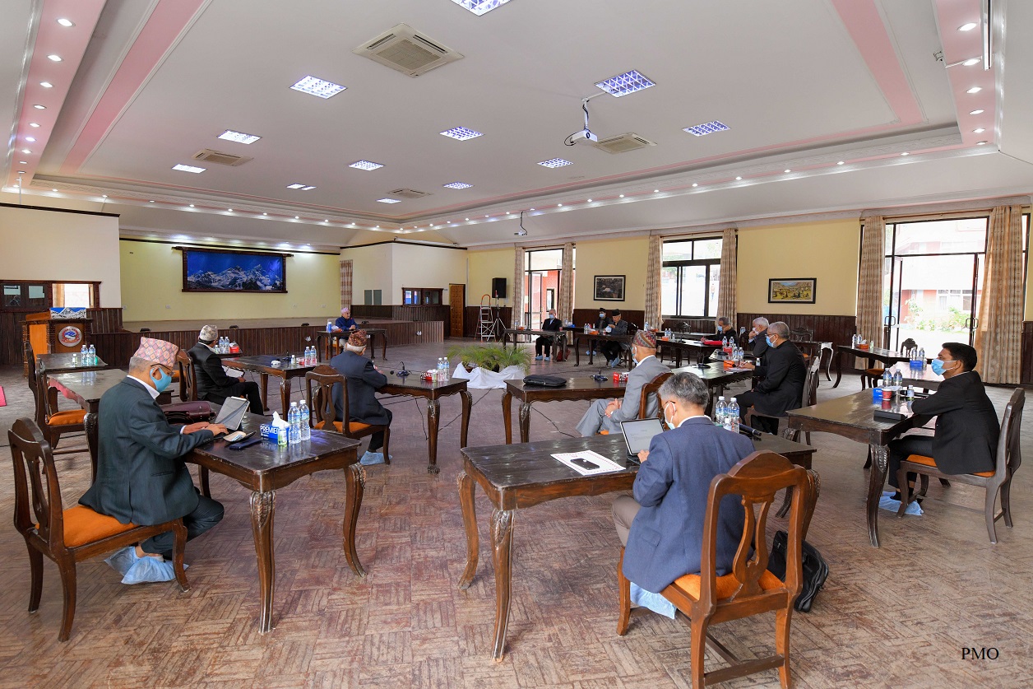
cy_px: 344
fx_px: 459
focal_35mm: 16
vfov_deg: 73.7
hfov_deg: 96.7
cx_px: 516
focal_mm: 16
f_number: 5
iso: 800
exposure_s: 1/100
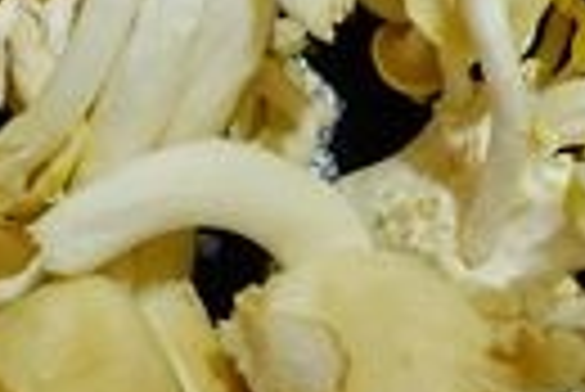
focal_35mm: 120
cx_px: 477
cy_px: -52
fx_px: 1952
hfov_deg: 16.9
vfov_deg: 11.3
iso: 640
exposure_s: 1/30
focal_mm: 8.8
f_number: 2.5
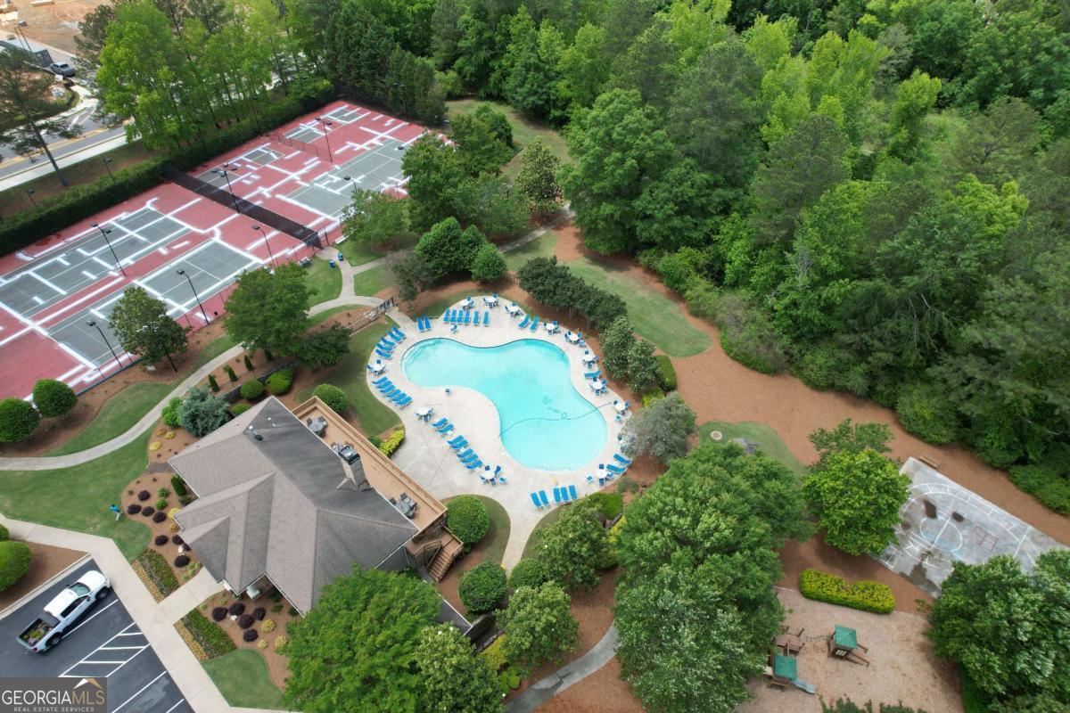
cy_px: 356
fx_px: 654
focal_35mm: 22
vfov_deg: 57.2
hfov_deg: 78.6
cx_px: 535
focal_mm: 8.38
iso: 130
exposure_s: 1/1000
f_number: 2.8
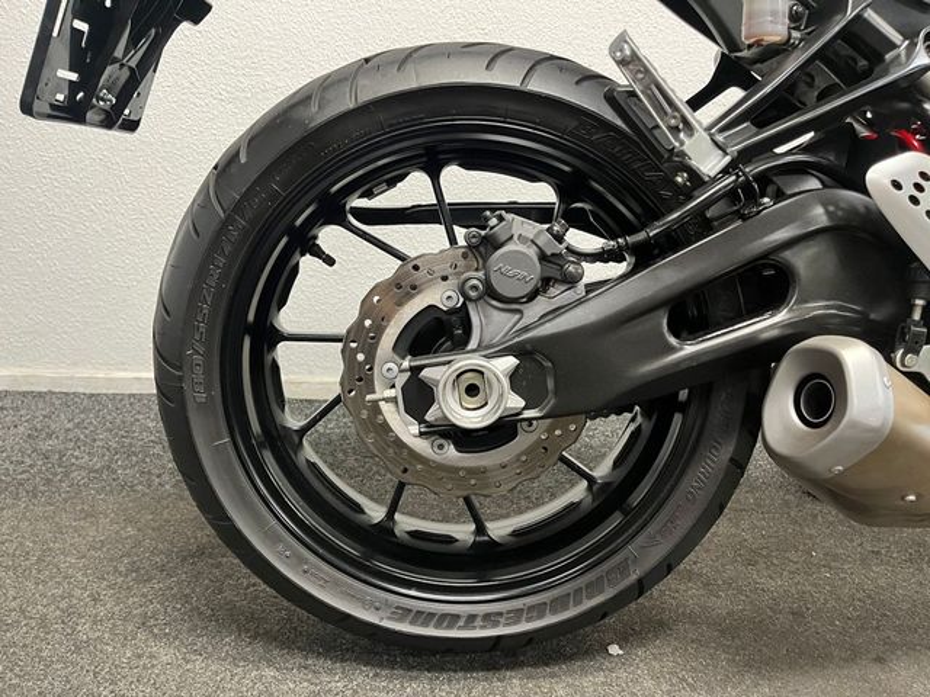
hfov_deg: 67.3
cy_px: 348
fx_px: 699
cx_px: 465
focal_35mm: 26
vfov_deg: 53.1
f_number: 1.6
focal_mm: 5.1
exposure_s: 1/50
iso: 320
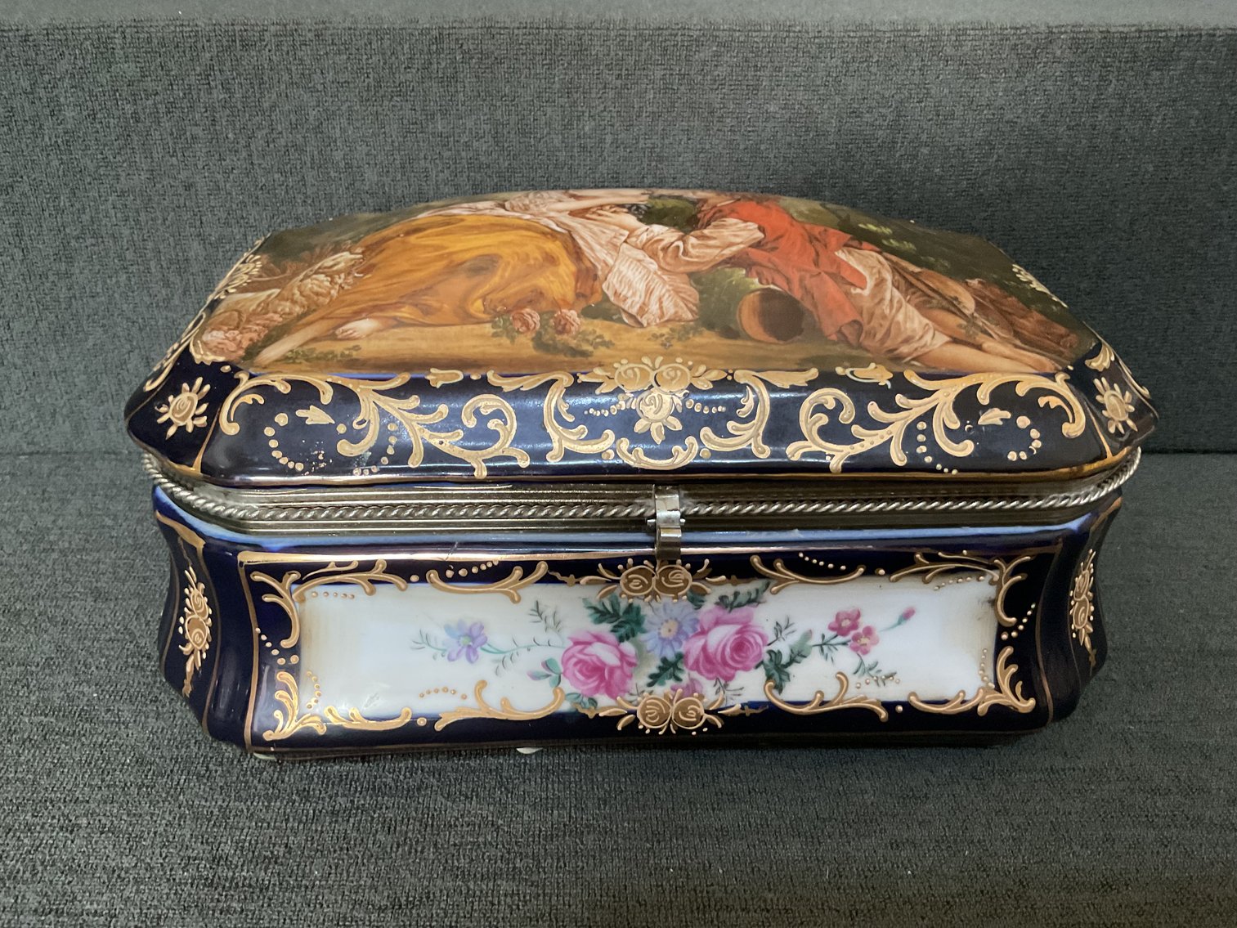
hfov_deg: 61.7
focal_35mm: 29
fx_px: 1036
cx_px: 618
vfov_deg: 48.2
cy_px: 464
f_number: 1.8
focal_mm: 3
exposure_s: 1/30
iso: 320
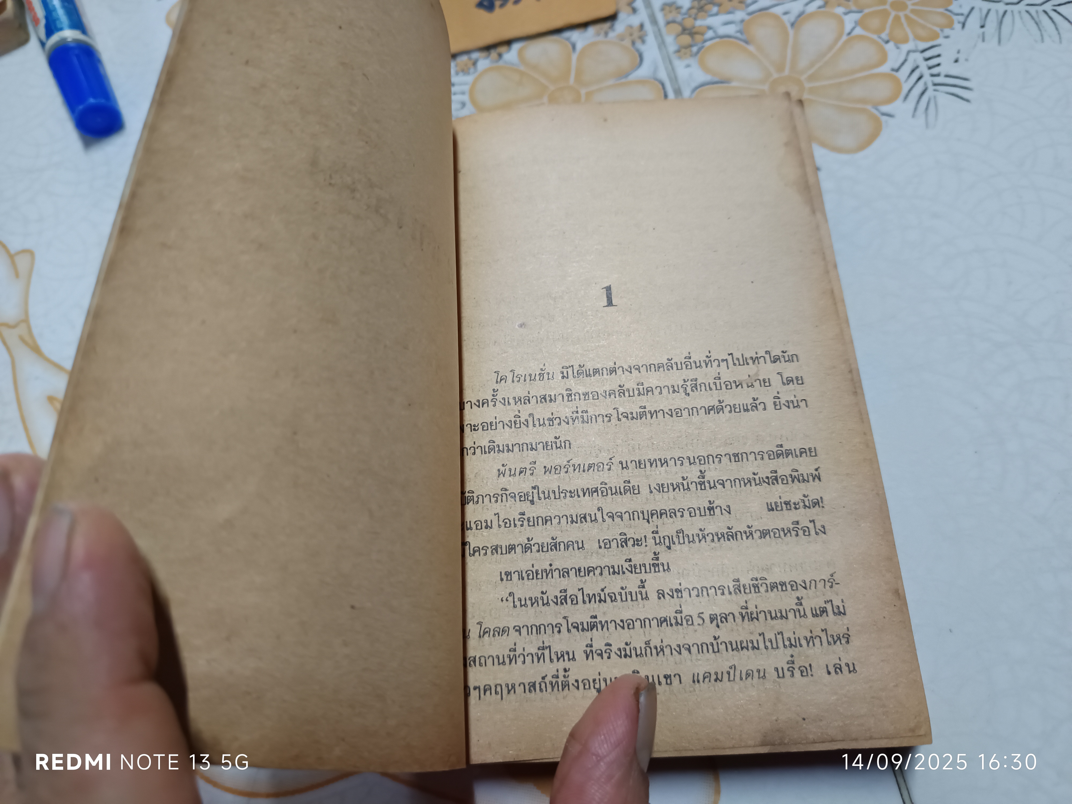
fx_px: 743
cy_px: 402
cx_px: 536
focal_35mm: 24
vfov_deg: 56.8
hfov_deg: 71.6
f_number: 1.7
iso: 1222
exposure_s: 1/33.3
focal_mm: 5.31
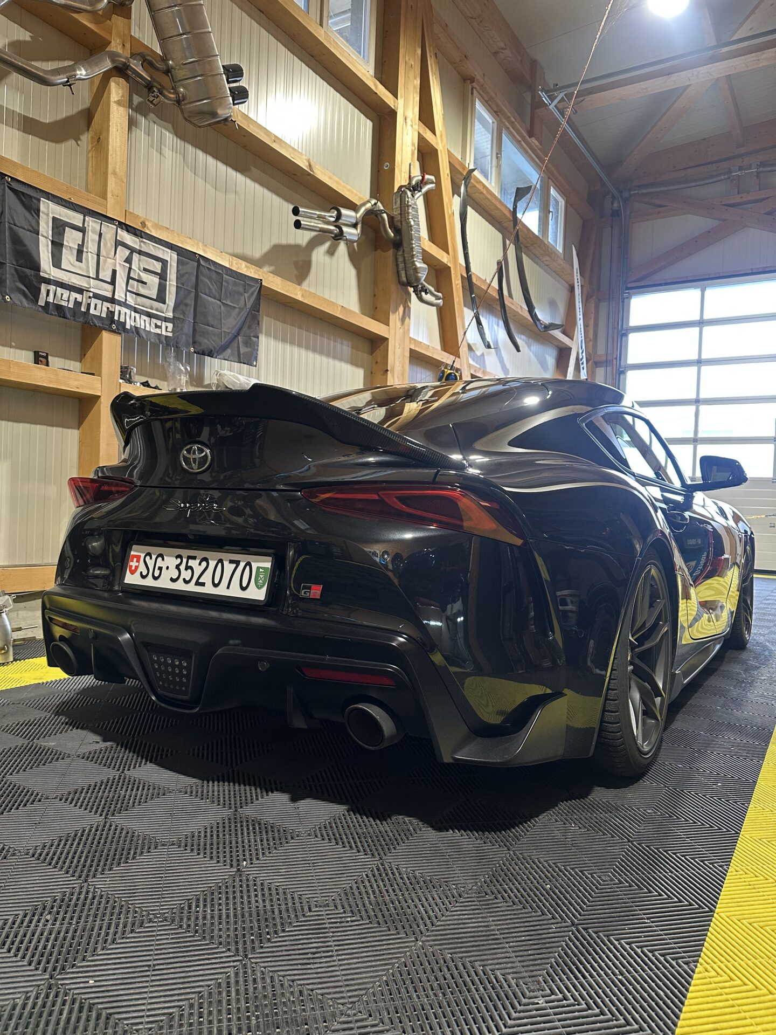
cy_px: 518
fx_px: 717
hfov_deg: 56.8
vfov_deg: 71.6
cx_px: 388
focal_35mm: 24
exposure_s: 1/50
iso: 200
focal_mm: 6.86
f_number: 1.78
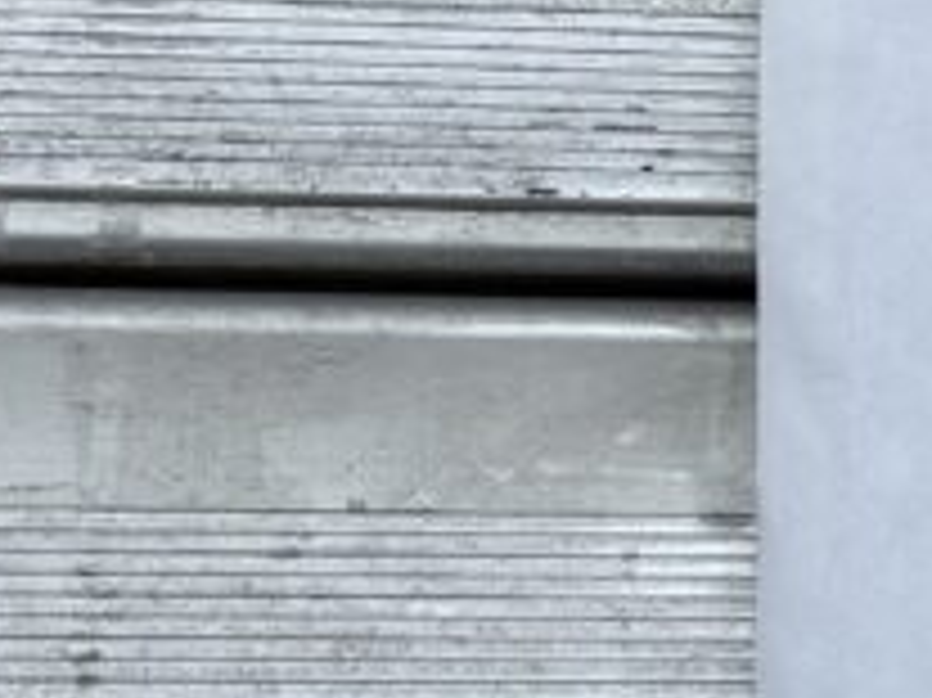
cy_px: 198
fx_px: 4332
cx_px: 1810
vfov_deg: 9.2
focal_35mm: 161
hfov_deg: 11.2
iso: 50
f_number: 1.6
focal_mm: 5.96
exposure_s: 1/1484
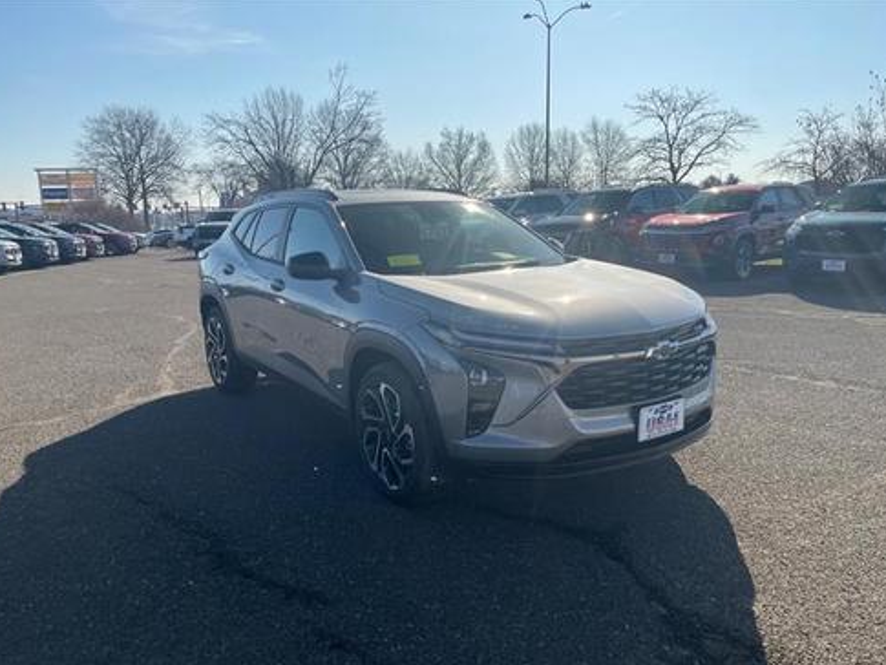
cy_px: 342
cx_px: 438
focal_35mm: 27
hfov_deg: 65.3
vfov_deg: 51.4
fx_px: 691
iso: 32
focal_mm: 4.2
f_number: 1.6
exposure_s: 1/2092
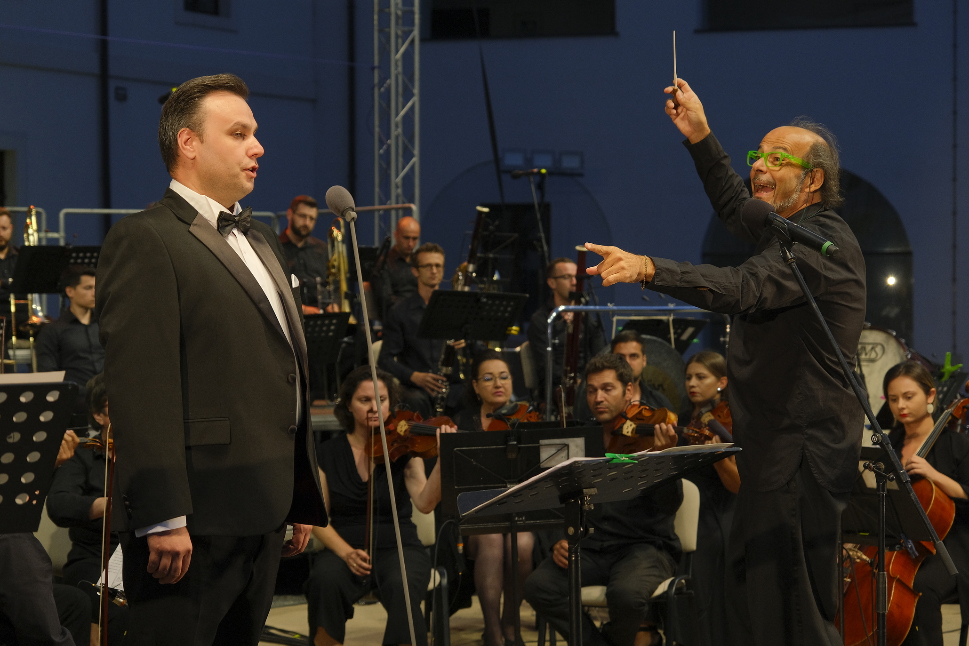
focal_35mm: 79
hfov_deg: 25.7
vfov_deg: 17.3
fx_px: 2126
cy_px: 323
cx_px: 484
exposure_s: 1/125
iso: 800
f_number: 4
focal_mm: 52.4
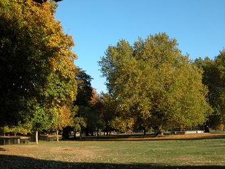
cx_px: 107
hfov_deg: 44.8
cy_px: 79
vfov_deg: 34.4
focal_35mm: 42
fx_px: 273
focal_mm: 8.9
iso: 100
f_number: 5.6
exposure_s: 1/226
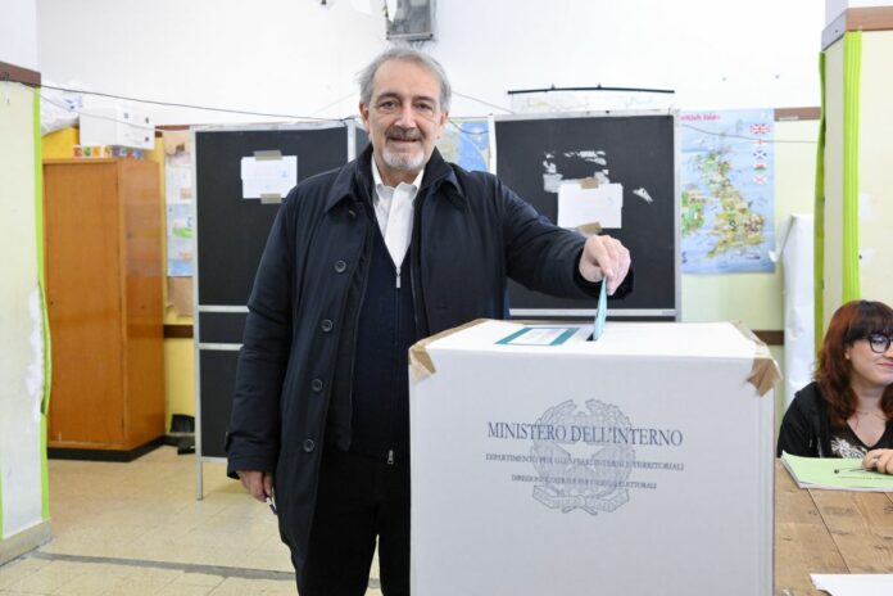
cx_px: 446
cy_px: 298
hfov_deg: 59.5
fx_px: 781
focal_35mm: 32
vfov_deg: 41.7
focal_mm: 31.5
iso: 3200
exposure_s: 1/250
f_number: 4.5
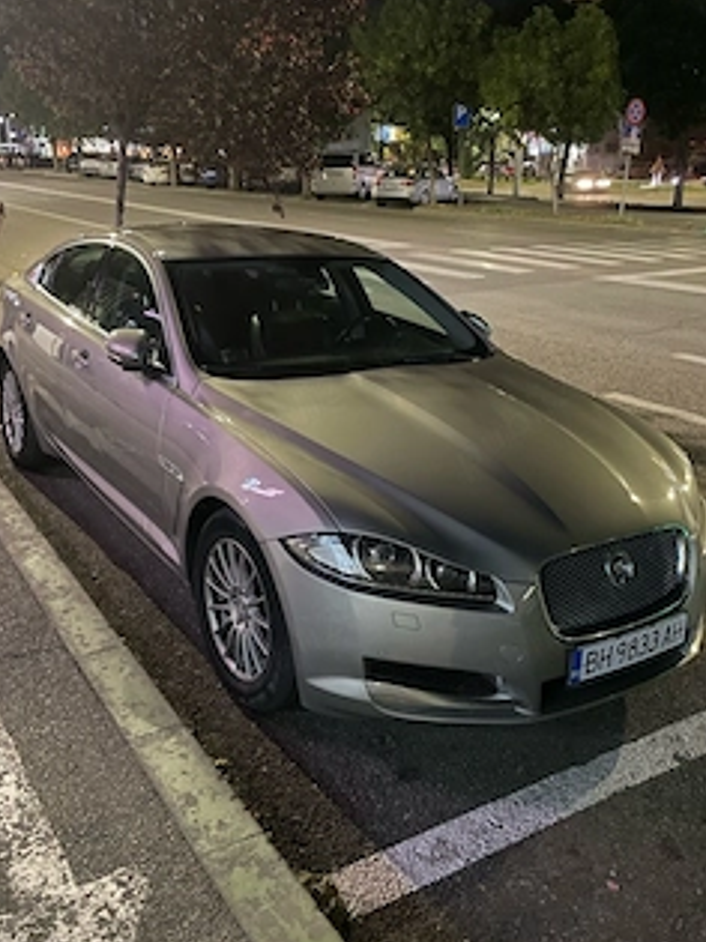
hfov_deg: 42.9
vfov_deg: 55.3
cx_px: 377
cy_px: 437
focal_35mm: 33
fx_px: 898
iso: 500
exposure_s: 1/10
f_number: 1.6
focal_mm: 4.2
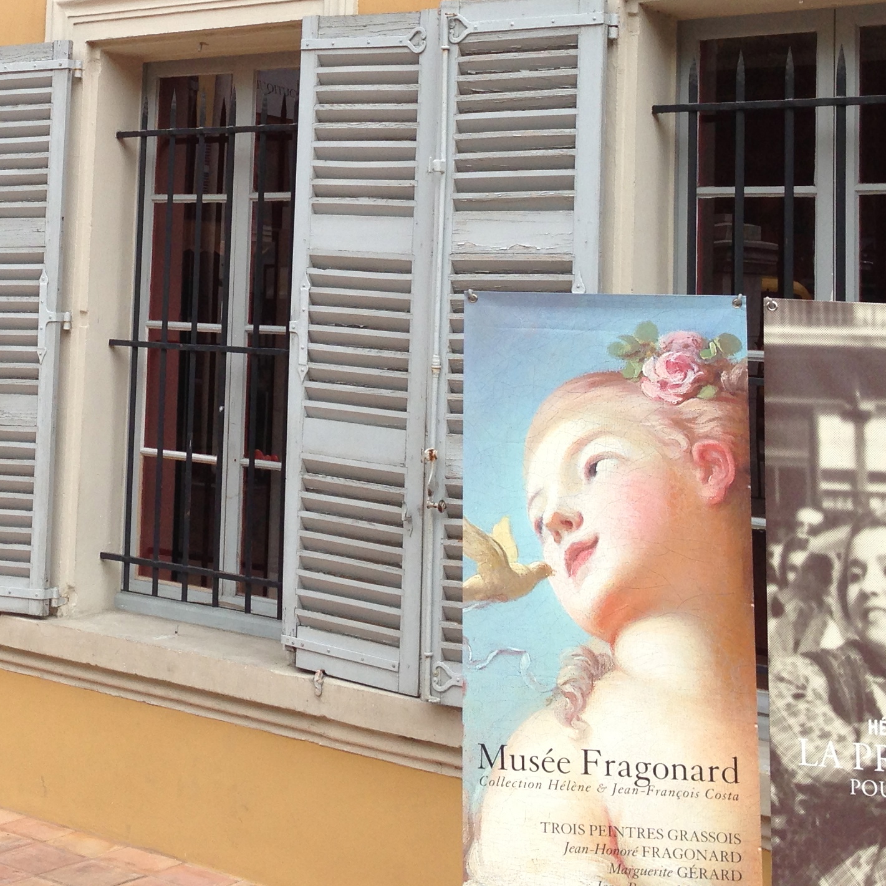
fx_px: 1940
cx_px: 254
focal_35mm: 67
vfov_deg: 25.1
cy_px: 125
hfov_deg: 25.5
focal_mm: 4.13
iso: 50
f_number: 2.4
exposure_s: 1/809
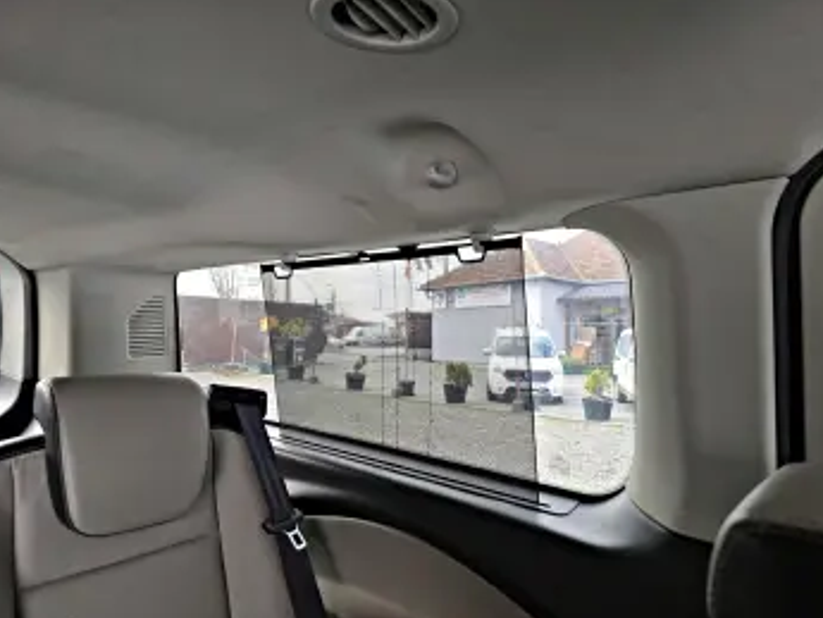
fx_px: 571
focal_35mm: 24
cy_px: 315
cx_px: 420
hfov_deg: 71.6
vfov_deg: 56.8
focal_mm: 6.3
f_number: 1.7
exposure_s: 1/100
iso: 160
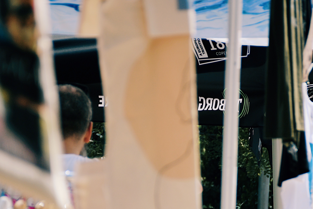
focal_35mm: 366
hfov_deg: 5.6
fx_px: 3180
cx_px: 202
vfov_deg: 3.7
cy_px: 264
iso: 64
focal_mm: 90
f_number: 5.3
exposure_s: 1/400
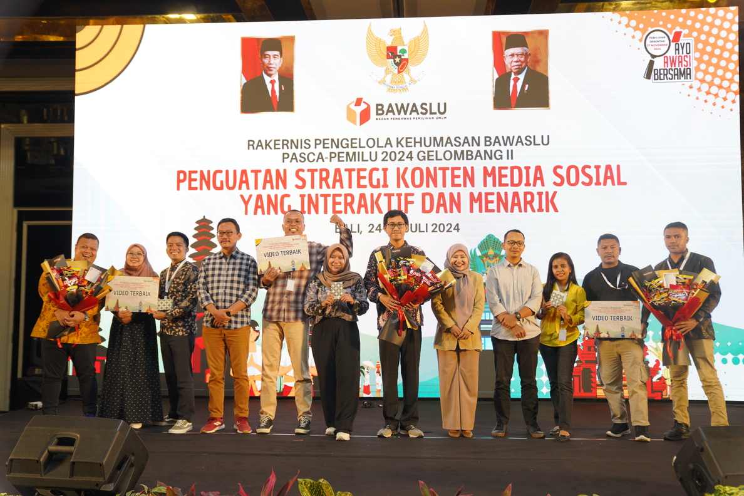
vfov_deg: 37.9
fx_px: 723
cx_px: 372
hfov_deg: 54.4
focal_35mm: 35
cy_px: 248
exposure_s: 1/160
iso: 1250
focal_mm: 35
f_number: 2.8
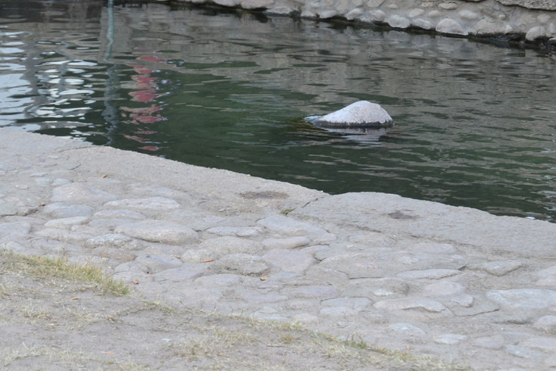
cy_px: 123
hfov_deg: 14.3
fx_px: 2223
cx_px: 260
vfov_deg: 9.5
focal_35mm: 144
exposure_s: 1/125
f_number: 5.6
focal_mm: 55
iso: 400
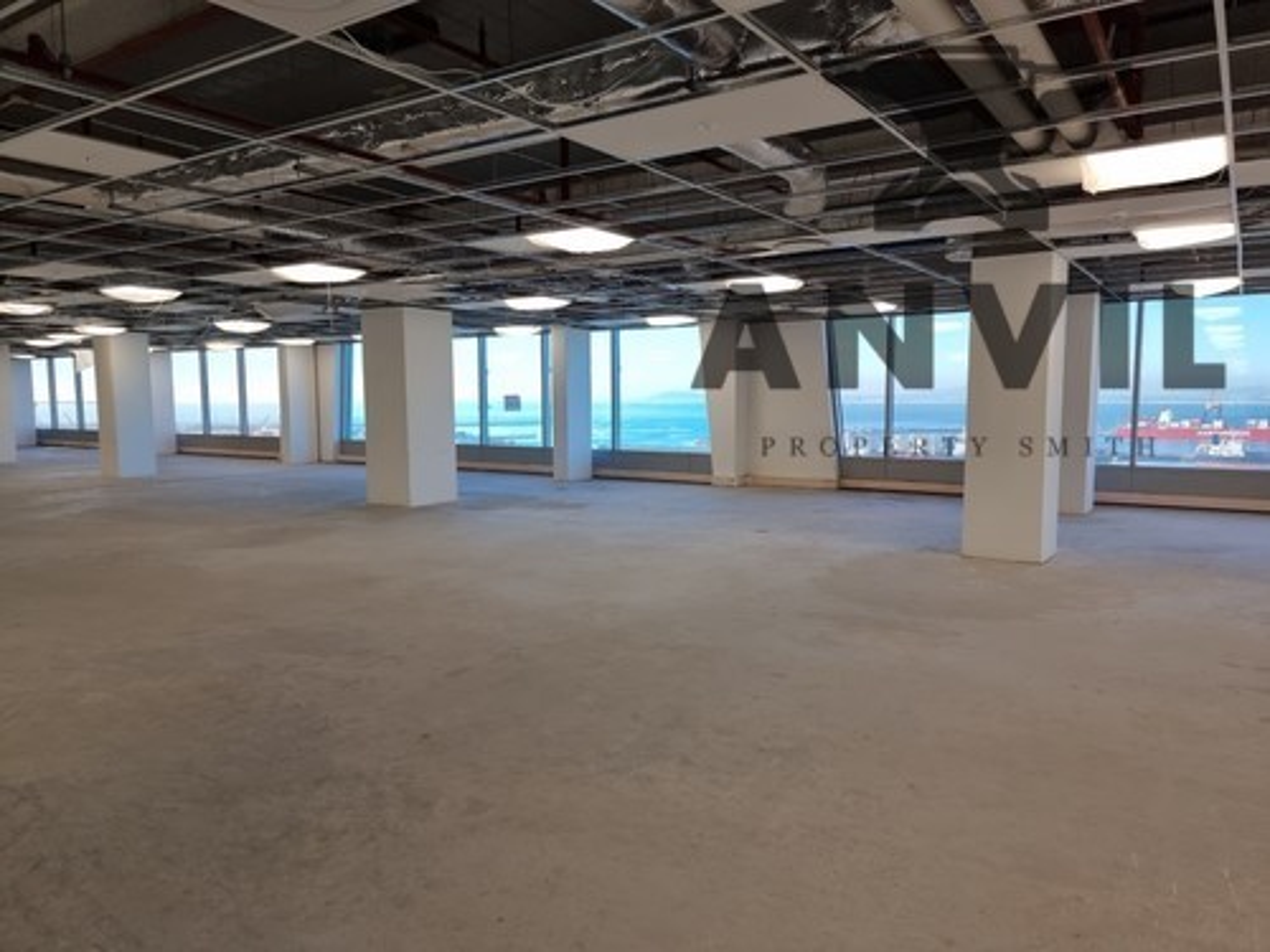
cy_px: 476
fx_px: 881
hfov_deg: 71.6
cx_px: 635
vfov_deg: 56.8
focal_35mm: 24
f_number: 1.8
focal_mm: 6.7
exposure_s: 1/100
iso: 50
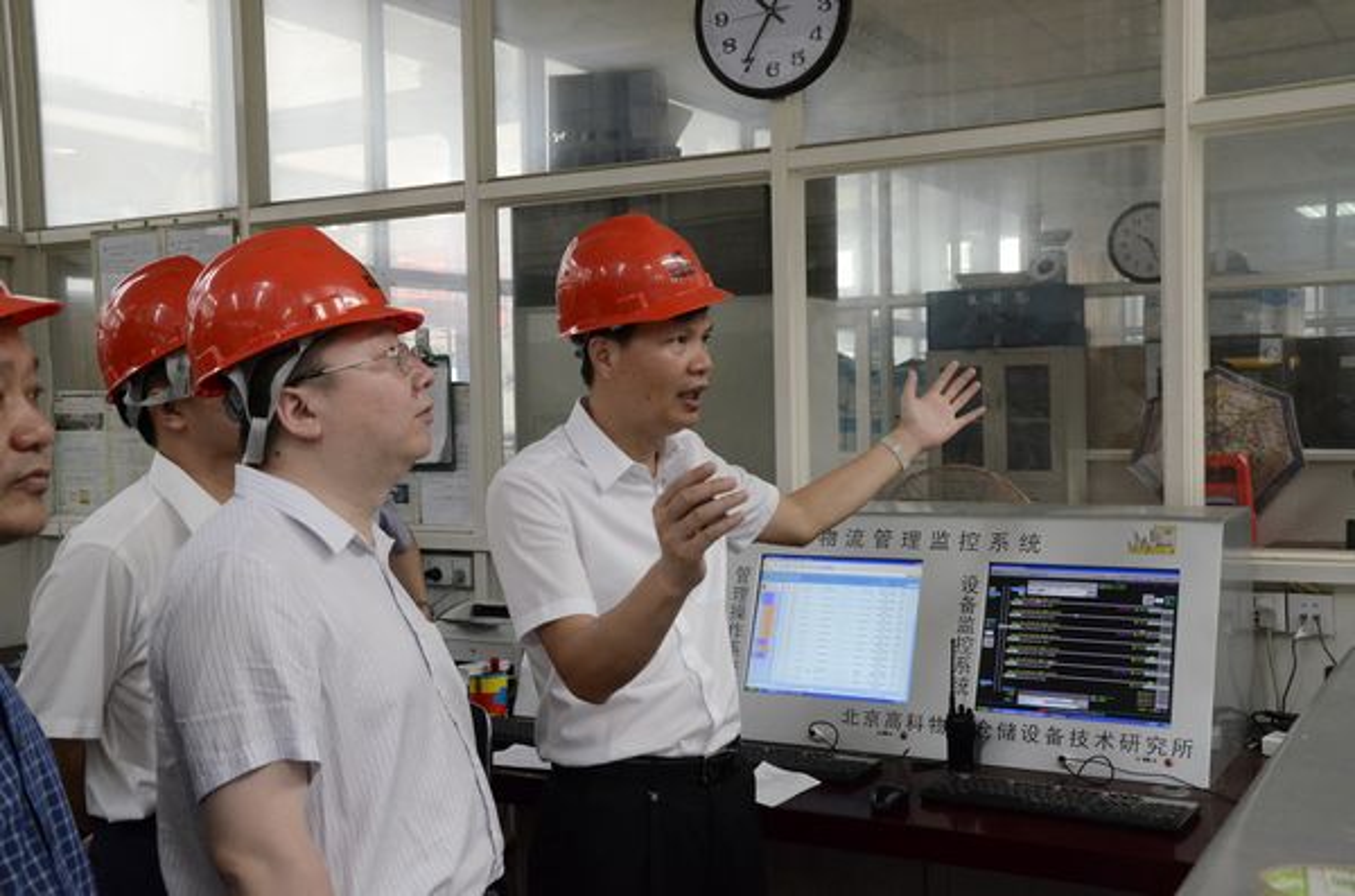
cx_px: 678
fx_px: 1464
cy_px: 448
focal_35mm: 39
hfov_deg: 49.7
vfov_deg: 34.0
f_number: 8
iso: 3200
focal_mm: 26
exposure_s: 1/100
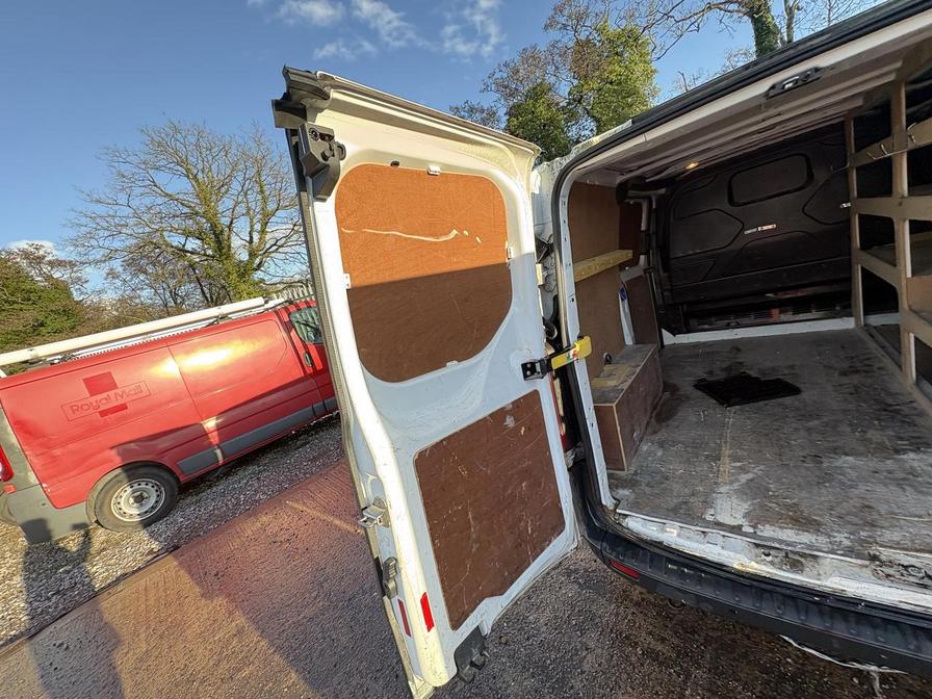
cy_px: 350
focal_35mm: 14
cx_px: 466
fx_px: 377
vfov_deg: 85.7
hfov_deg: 102.1
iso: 40
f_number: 2.2
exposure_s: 1/141
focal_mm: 2.22
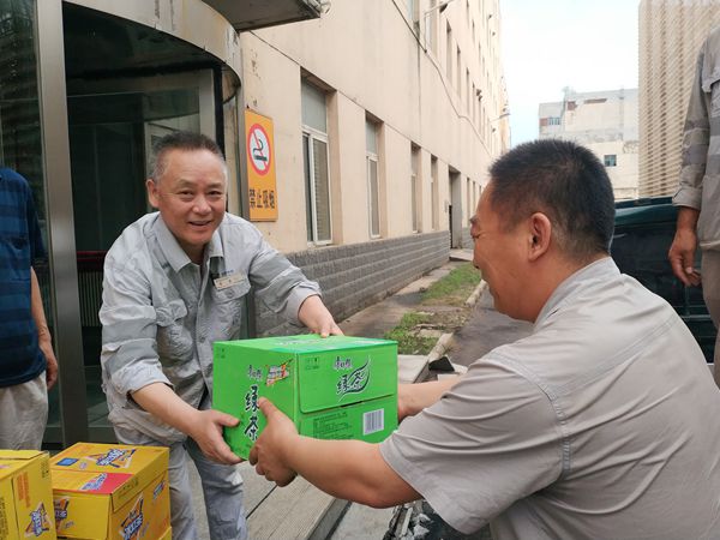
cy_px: 270
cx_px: 360
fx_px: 666
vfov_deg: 44.2
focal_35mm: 32
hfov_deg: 56.8
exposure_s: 1/709
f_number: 2
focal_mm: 4.5
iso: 222
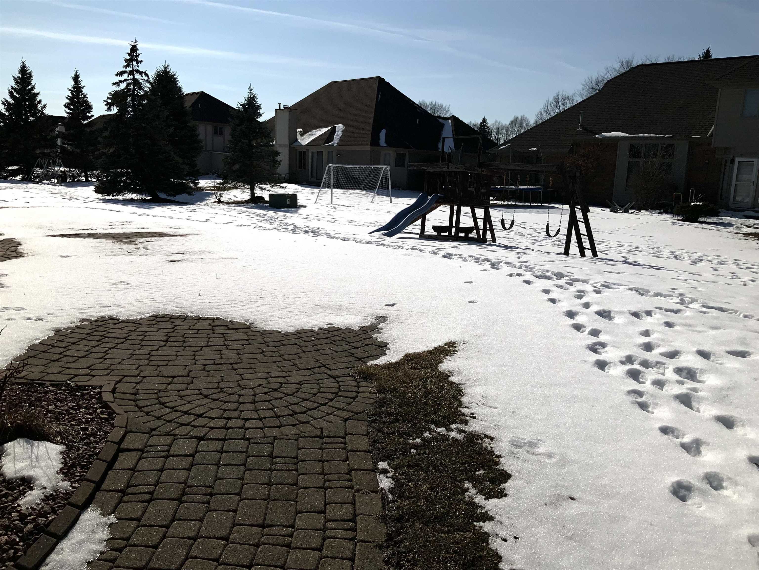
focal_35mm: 29
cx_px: 380
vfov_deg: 48.2
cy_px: 285
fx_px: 636
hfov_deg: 61.7
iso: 20
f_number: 1.8
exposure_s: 1/10204
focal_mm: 3
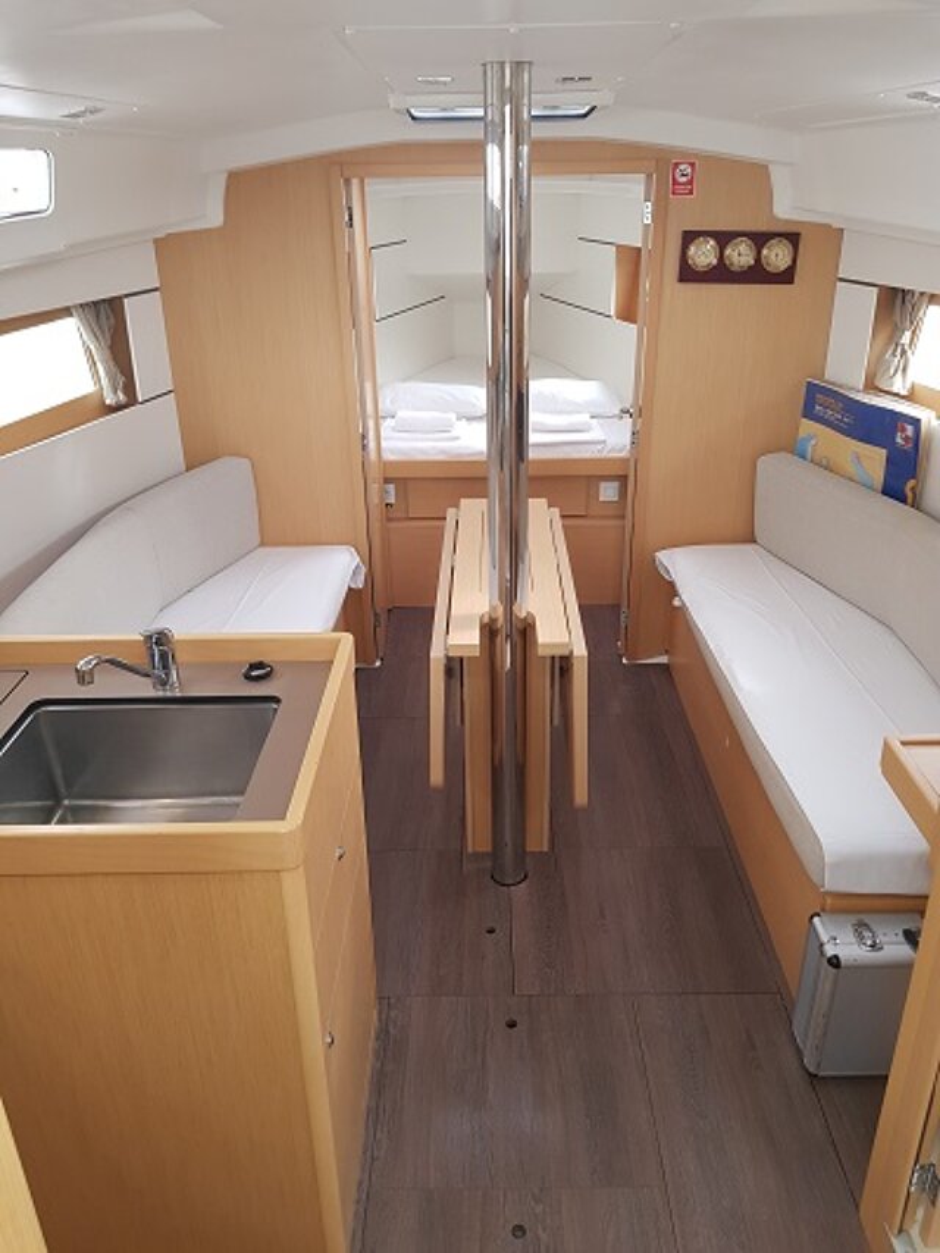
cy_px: 626
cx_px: 470
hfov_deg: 53.1
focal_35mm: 26
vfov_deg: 67.3
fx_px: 941
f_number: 1.7
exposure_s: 1/50
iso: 80
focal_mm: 4.2
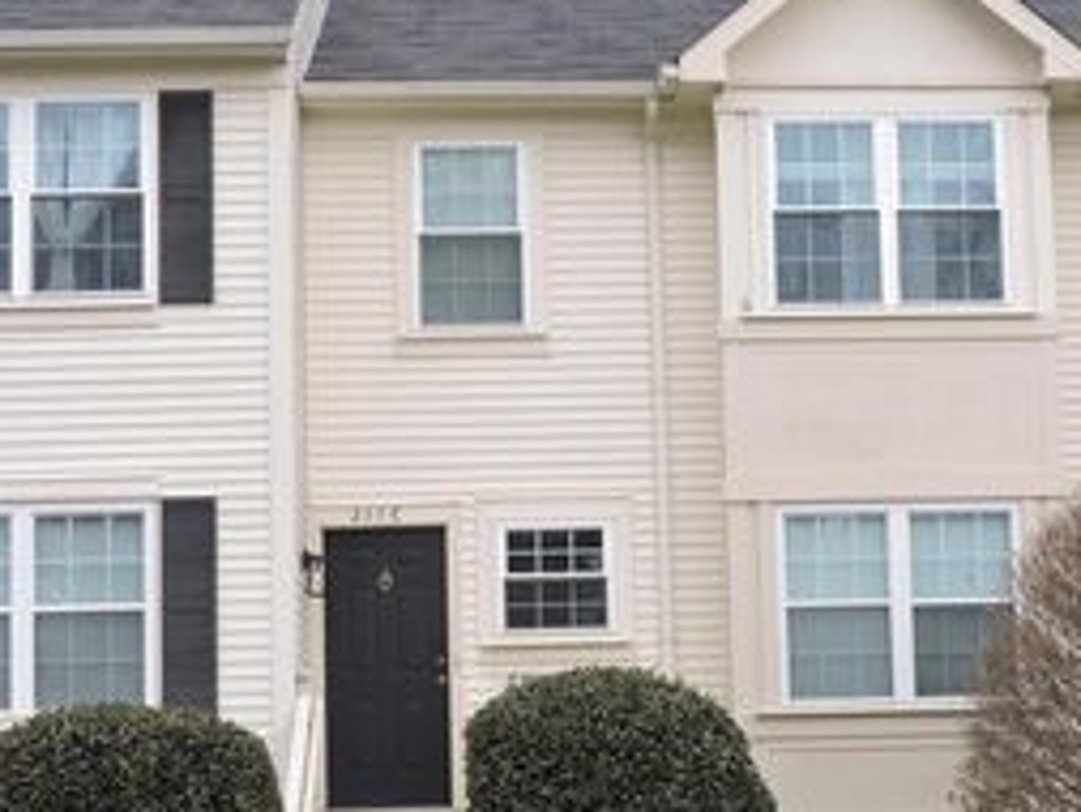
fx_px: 2906
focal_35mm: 93
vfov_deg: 15.8
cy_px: 600
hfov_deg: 20.9
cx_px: 825
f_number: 3.5
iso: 180
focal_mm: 8.4
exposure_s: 1/320
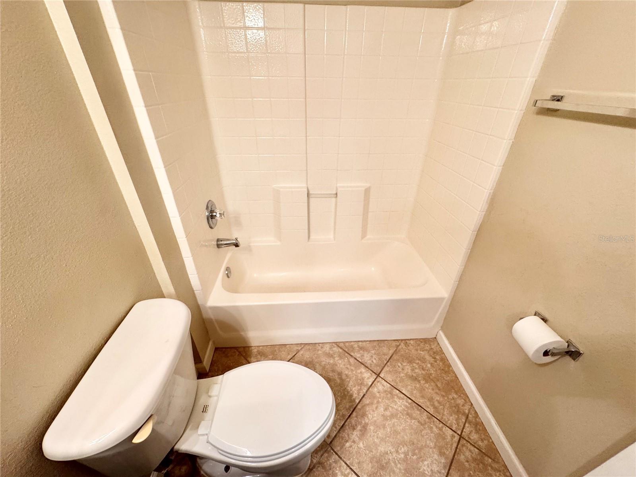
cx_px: 318
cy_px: 238
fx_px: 257
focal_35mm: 14
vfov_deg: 85.7
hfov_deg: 102.1
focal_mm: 2.22
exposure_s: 1/60
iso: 200
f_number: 2.2
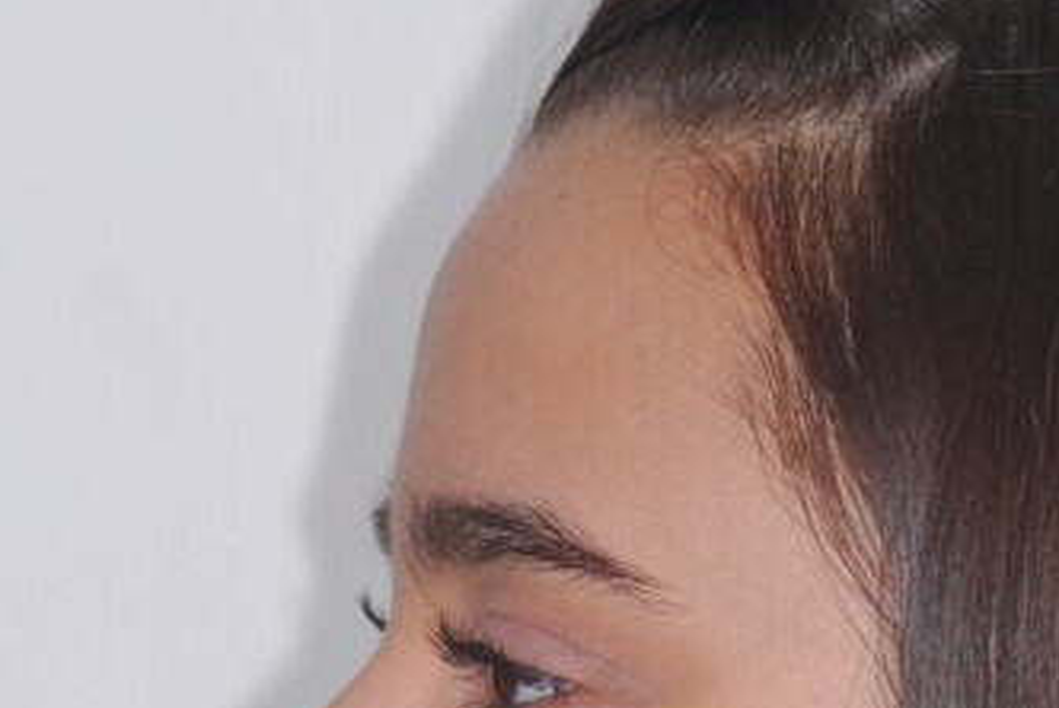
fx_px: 12523
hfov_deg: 4.8
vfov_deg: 3.2
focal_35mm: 425
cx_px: 890
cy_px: 616
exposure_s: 1/125
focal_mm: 105
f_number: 5.6
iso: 100
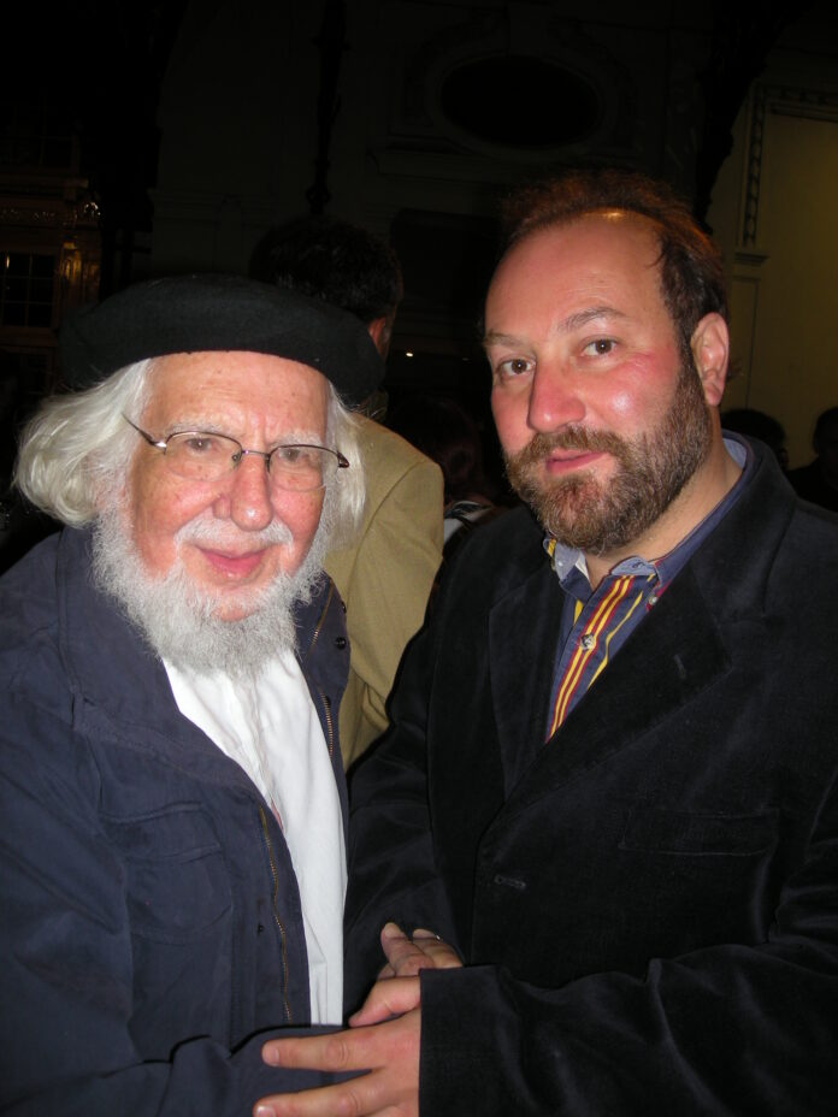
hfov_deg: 40.7
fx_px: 1130
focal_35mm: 35
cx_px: 419
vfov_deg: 52.6
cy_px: 558
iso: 50
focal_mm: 5.7
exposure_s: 1/60
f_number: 2.8
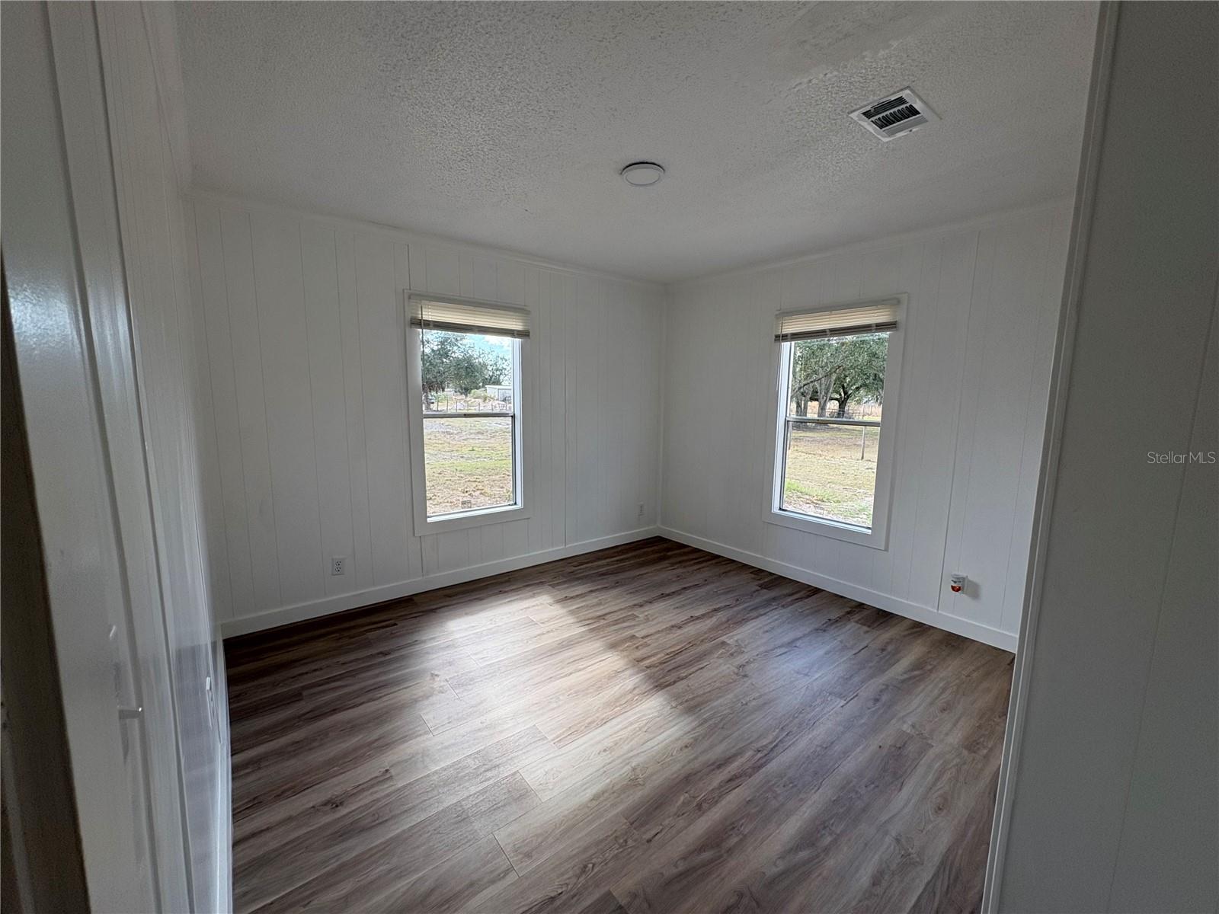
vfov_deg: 85.7
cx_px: 610
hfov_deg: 102.1
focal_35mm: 14
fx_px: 493
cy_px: 457
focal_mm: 2.22
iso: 64
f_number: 2.2
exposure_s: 1/244
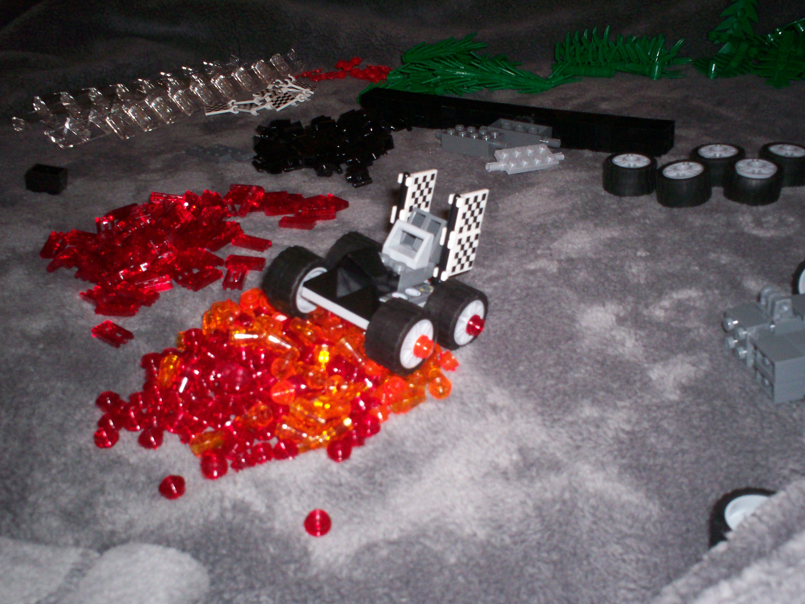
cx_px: 435
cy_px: 332
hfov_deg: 46.7
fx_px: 930
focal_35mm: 40
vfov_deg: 35.9
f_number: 4.5
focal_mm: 6
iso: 140
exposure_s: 1/60
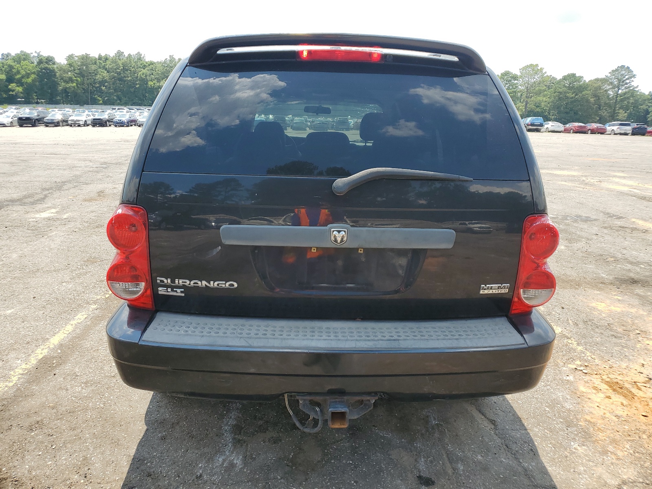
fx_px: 490
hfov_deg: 67.3
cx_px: 326
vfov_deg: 53.1
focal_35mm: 26
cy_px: 244
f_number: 1.5
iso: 50
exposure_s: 1/1429
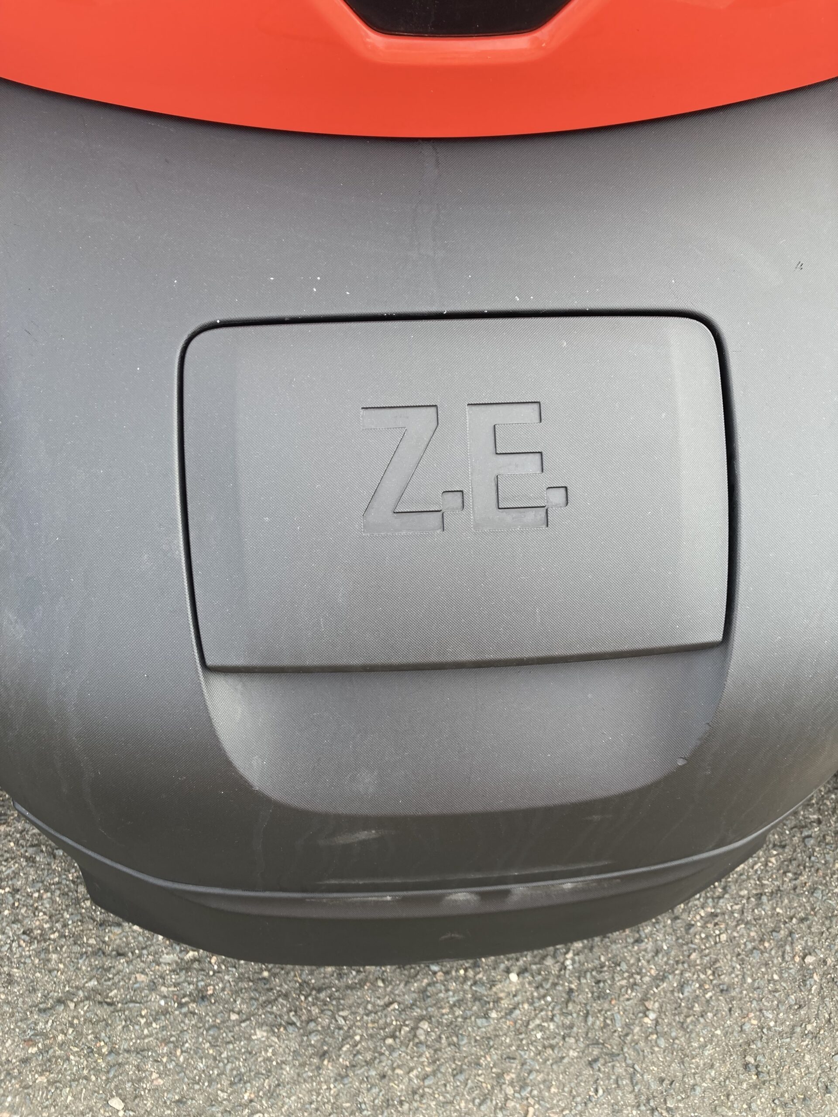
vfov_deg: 63.4
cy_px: 558
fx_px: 904
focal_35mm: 28
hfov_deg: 49.7
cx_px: 419
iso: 25
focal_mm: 3.99
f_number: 1.8
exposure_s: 1/121
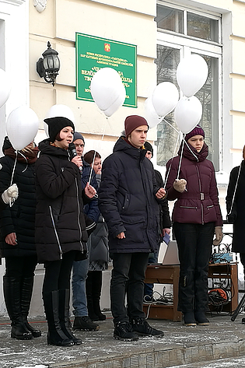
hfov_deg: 16.4
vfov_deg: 24.5
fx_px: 848
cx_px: 114
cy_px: 184
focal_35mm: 83
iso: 50
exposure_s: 1/434
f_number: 2.2
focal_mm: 4.5
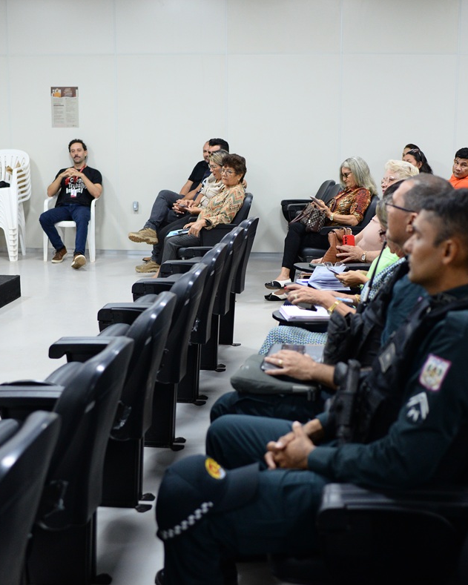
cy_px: 296
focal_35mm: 50
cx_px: 268
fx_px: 866
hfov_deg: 30.2
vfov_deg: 37.3
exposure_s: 1/200
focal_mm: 35
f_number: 2.5
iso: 2000
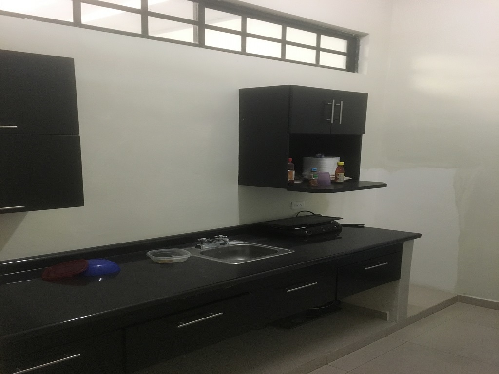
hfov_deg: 61.7
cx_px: 250
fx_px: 418
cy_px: 187
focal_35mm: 29
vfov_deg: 48.2
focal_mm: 4.15
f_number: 2.2
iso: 200
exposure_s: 1/30
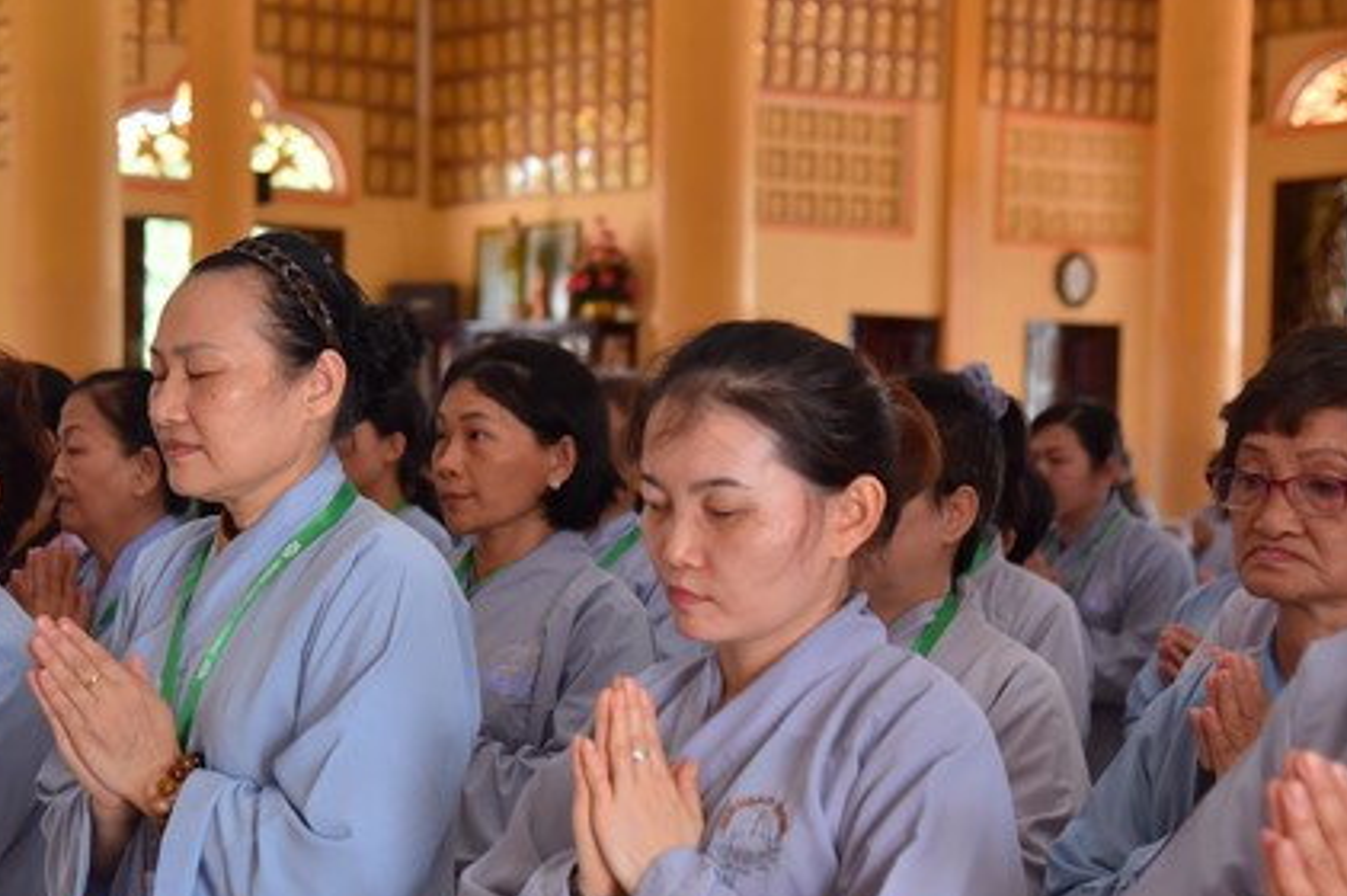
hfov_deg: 23.7
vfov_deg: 16.0
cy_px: 536
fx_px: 3178
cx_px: 326
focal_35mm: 85
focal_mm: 55
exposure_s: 1/125
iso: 500
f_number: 5.6
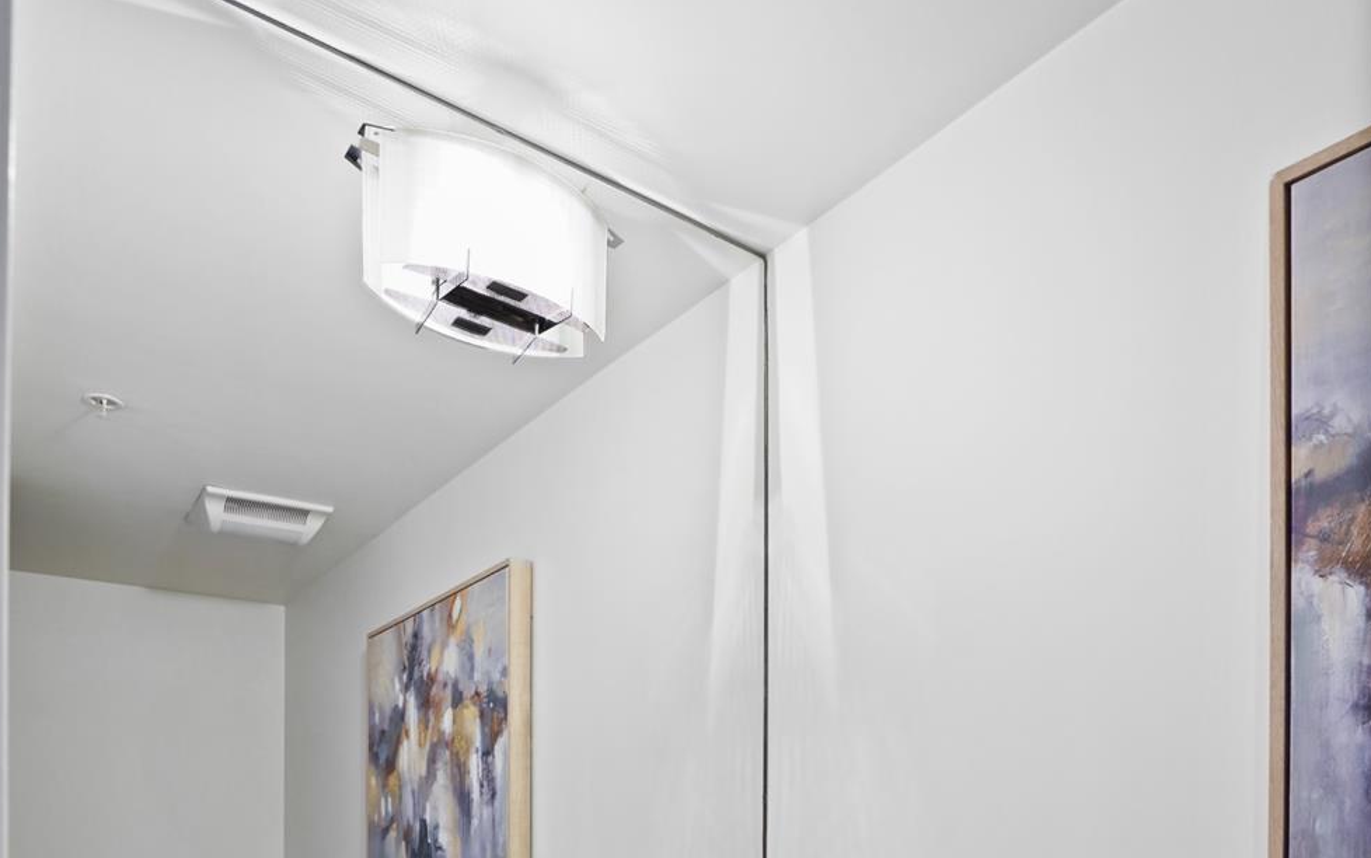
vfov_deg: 42.0
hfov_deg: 72.5
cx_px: 677
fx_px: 934
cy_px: 879
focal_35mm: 25
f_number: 5.6
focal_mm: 16
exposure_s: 1/13
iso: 1250
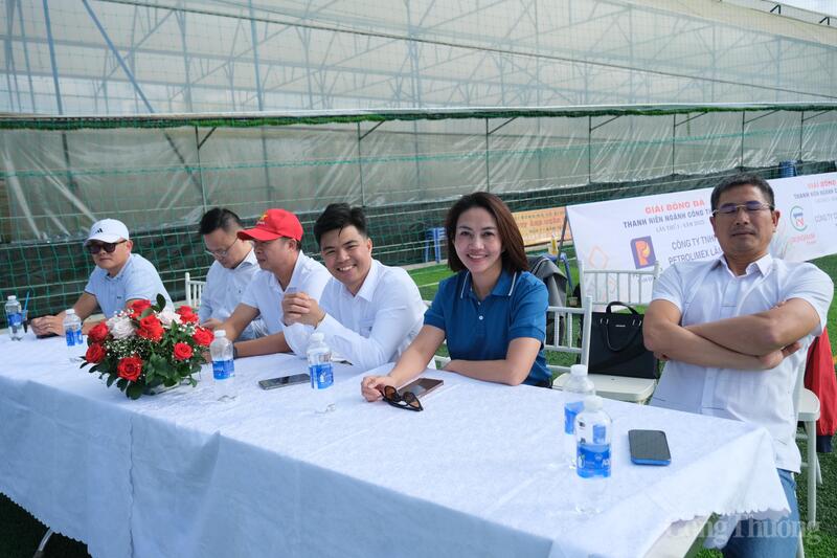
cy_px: 279
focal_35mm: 29
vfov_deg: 44.9
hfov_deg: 63.7
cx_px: 418
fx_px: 674
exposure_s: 1/1300
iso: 320
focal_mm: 19.2
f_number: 4
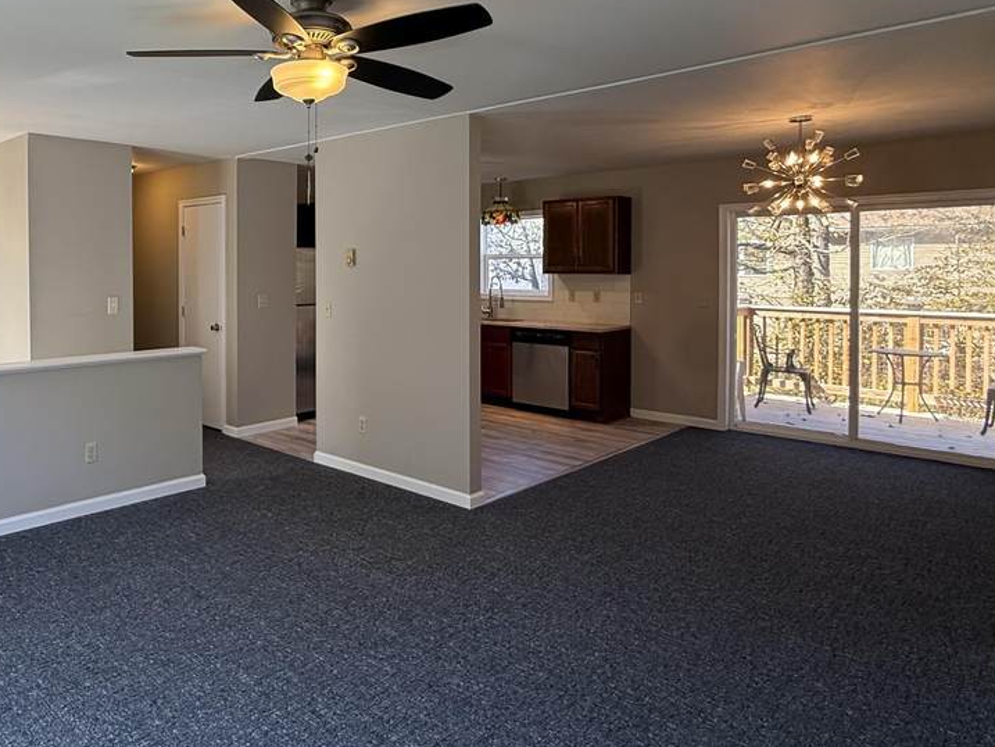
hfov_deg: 65.9
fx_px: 719
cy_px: 275
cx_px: 271
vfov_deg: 54.2
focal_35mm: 25
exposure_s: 1/120
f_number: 2.2
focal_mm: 2.22
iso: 80
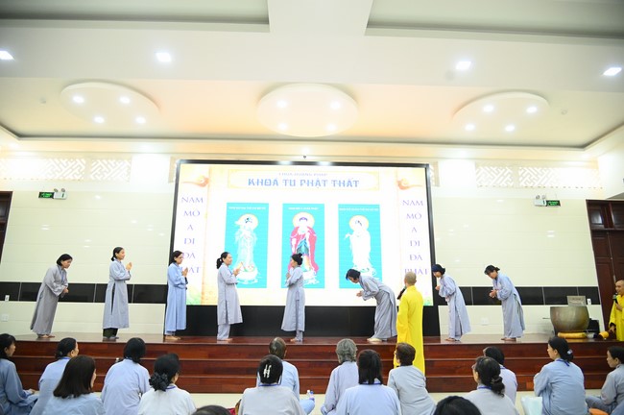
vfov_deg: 53.0
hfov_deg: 73.8
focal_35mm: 24
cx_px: 312
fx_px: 416
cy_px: 208
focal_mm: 24
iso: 5000
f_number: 4
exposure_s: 1/160
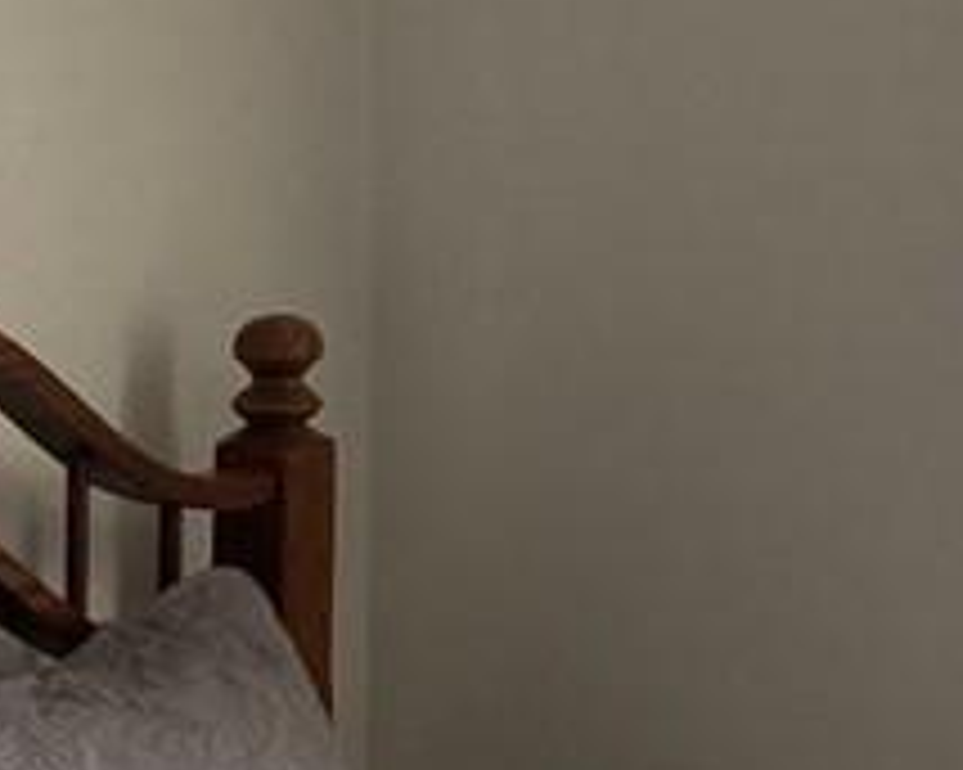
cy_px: -144
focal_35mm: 204
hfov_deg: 9.3
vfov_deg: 7.5
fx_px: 5812
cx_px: 1332
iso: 32
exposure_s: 1/121
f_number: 1.8
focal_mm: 3.99
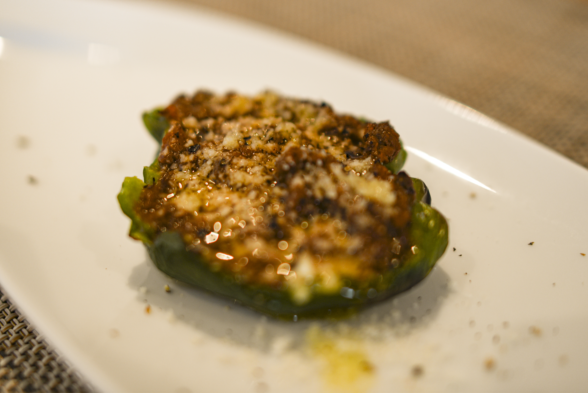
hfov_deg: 57.2
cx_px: 294
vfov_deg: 40.0
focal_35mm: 33
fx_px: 539
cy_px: 196
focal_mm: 33
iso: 800
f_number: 2.8
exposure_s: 1/50
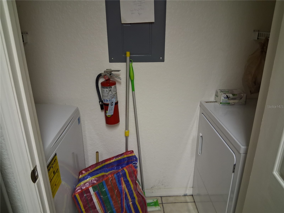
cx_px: 142
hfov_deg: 67.3
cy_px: 106
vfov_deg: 53.1
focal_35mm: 26
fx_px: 213
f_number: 1.8
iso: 640
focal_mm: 3.98
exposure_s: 1/25
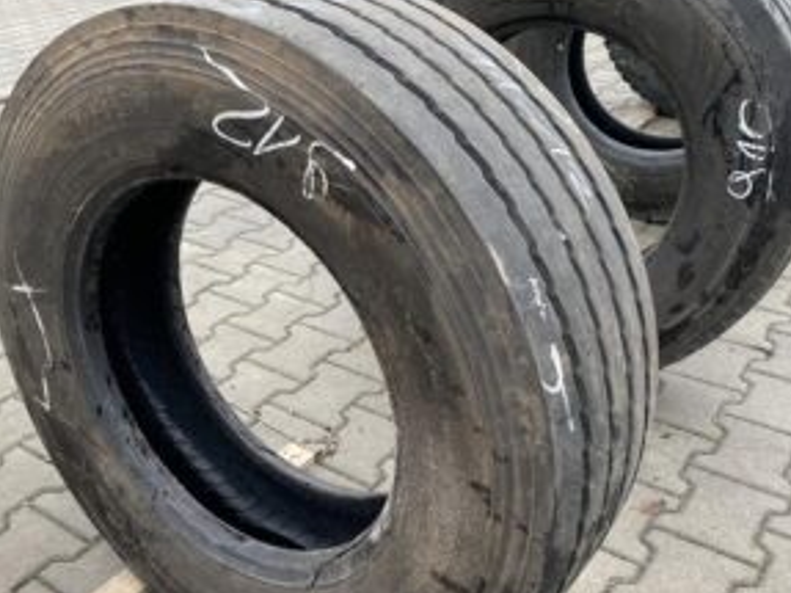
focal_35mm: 39
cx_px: 237
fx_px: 891
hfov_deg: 46.8
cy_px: 360
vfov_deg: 36.6
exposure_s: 1/121
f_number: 1.8
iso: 100
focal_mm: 4.25
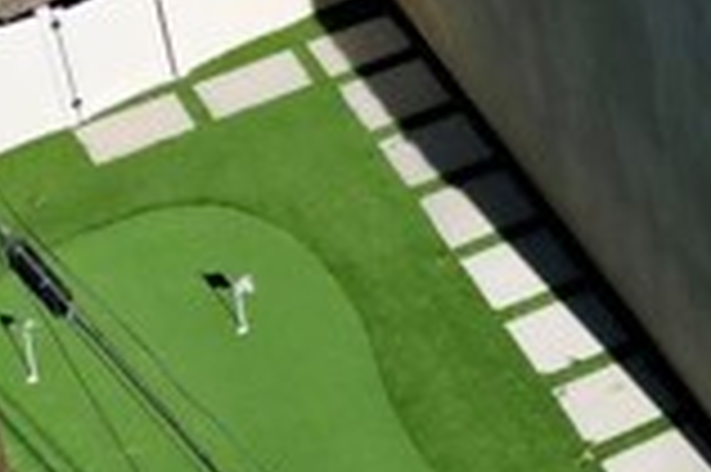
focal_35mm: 162
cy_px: -229
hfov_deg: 12.0
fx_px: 3196
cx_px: 1120
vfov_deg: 8.3
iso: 140
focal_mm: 6.72
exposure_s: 1/5000
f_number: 1.7
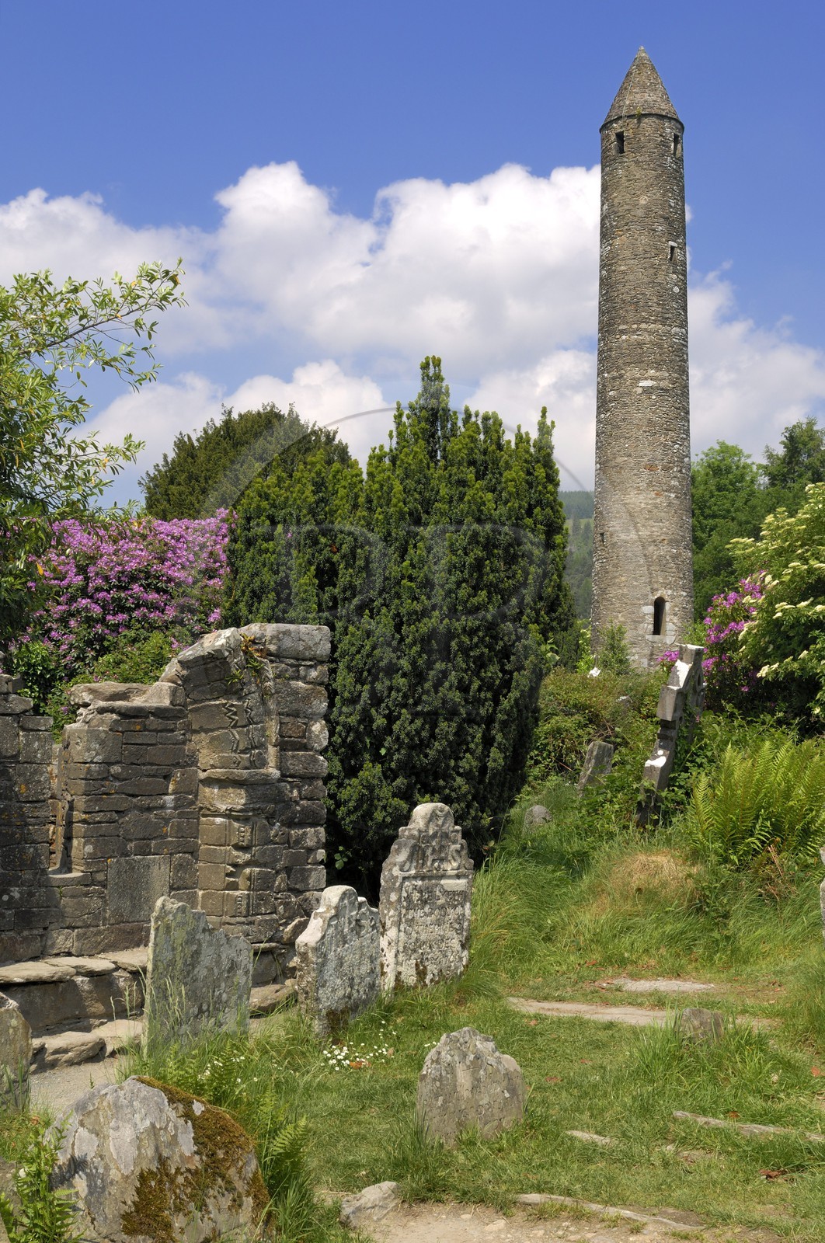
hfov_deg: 31.8
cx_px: 412
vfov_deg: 46.5
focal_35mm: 42
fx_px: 1448
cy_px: 622
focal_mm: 28
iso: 100
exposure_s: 1/160
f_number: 8.5
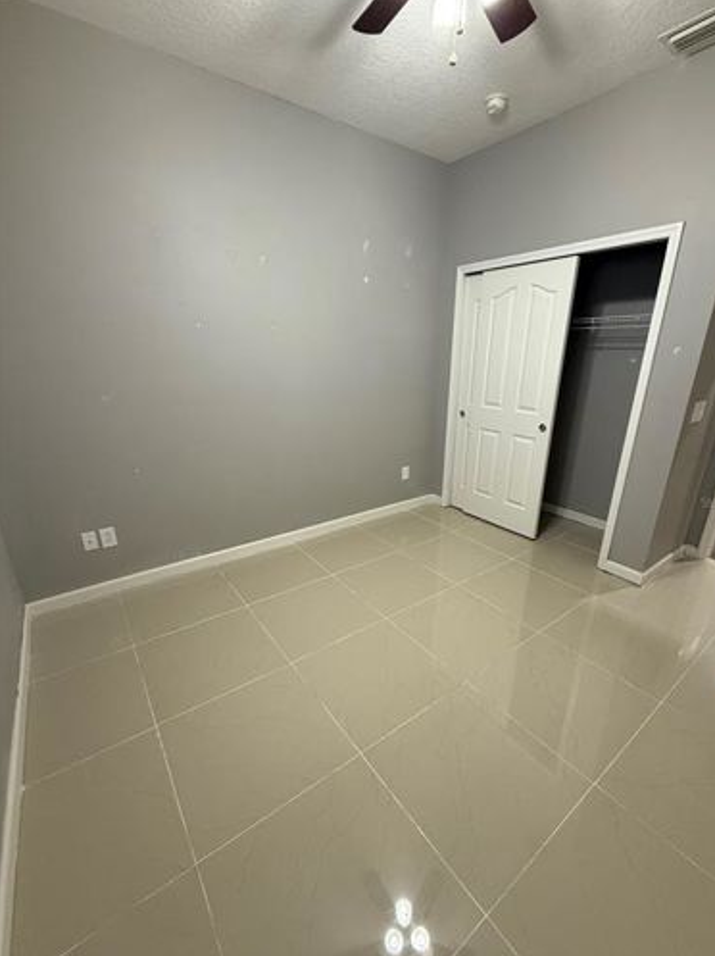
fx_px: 414
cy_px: 502
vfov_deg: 98.1
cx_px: 378
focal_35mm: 15
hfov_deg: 81.6
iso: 400
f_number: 2.2
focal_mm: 2.22
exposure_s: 1/60
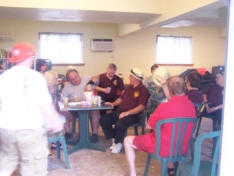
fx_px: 264
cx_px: 119
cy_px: 90
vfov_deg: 36.8
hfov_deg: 47.8
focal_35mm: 39
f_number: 2.8
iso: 140
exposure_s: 1/8
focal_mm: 6.3
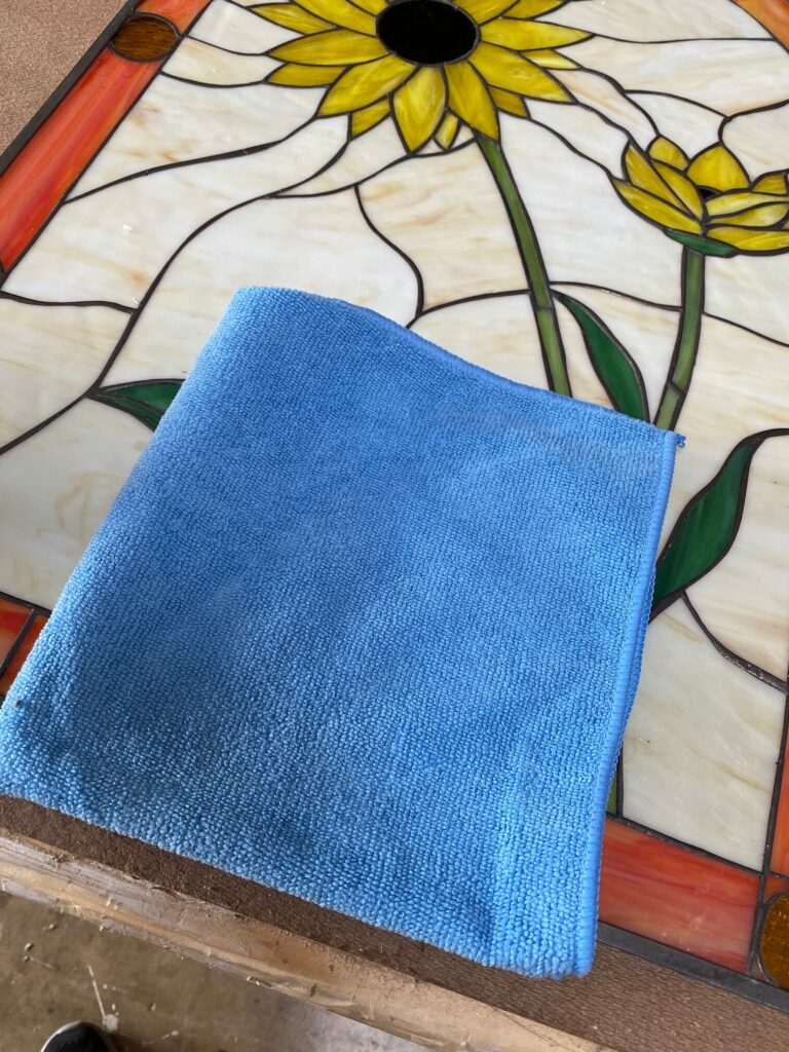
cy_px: 526
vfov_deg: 67.3
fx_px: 790
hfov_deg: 53.1
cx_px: 394
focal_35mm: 26
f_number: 1.8
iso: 64
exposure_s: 1/122
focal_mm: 4.25
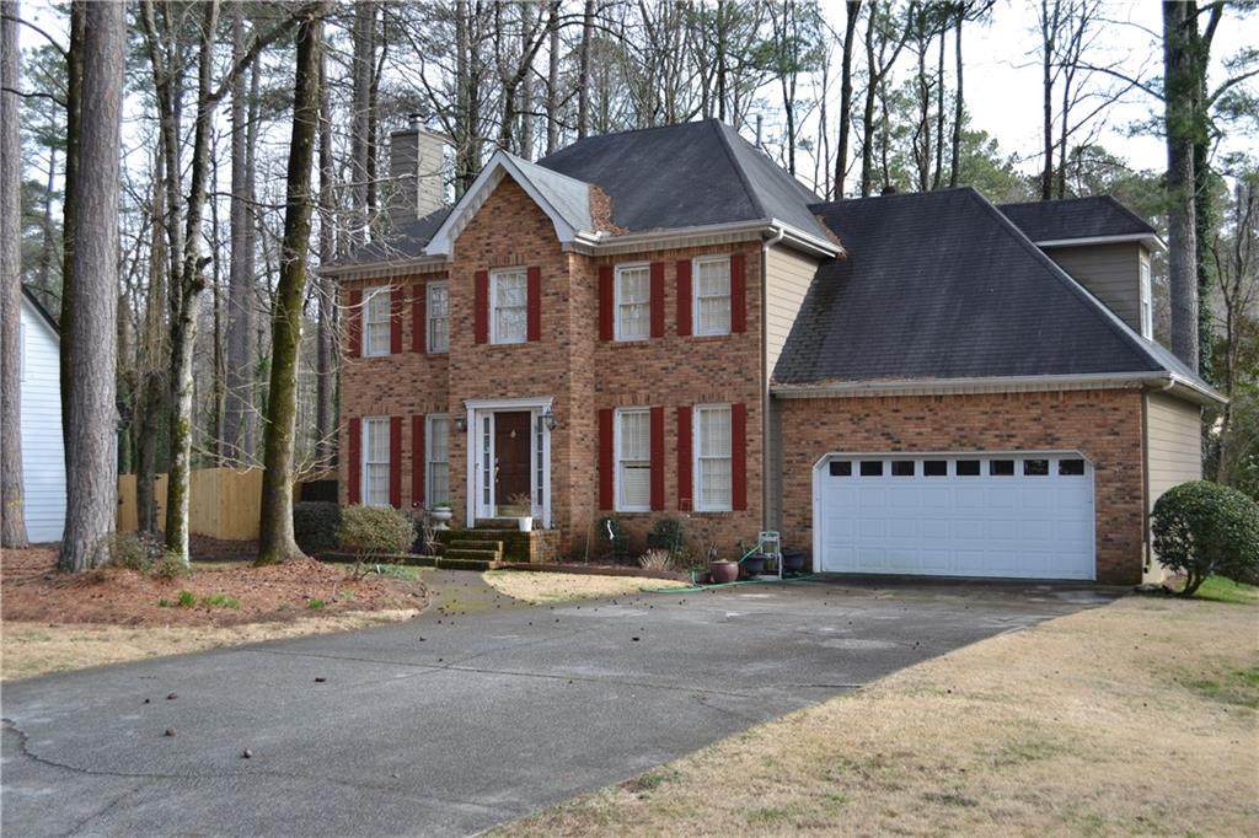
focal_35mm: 39
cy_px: 419
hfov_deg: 49.6
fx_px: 1363
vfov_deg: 34.2
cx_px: 630
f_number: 5.6
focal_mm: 26
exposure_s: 1/125
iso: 125
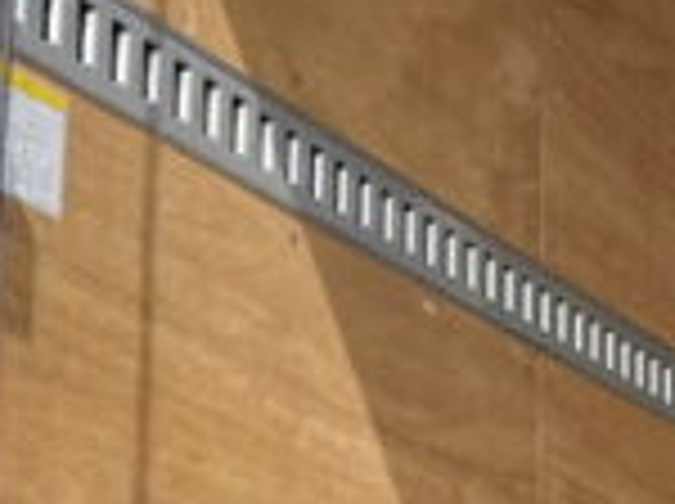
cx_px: 387
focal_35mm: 111
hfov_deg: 17.7
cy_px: 477
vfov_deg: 13.2
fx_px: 2161
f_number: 1.6
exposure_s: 1/1575
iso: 32
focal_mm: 4.2
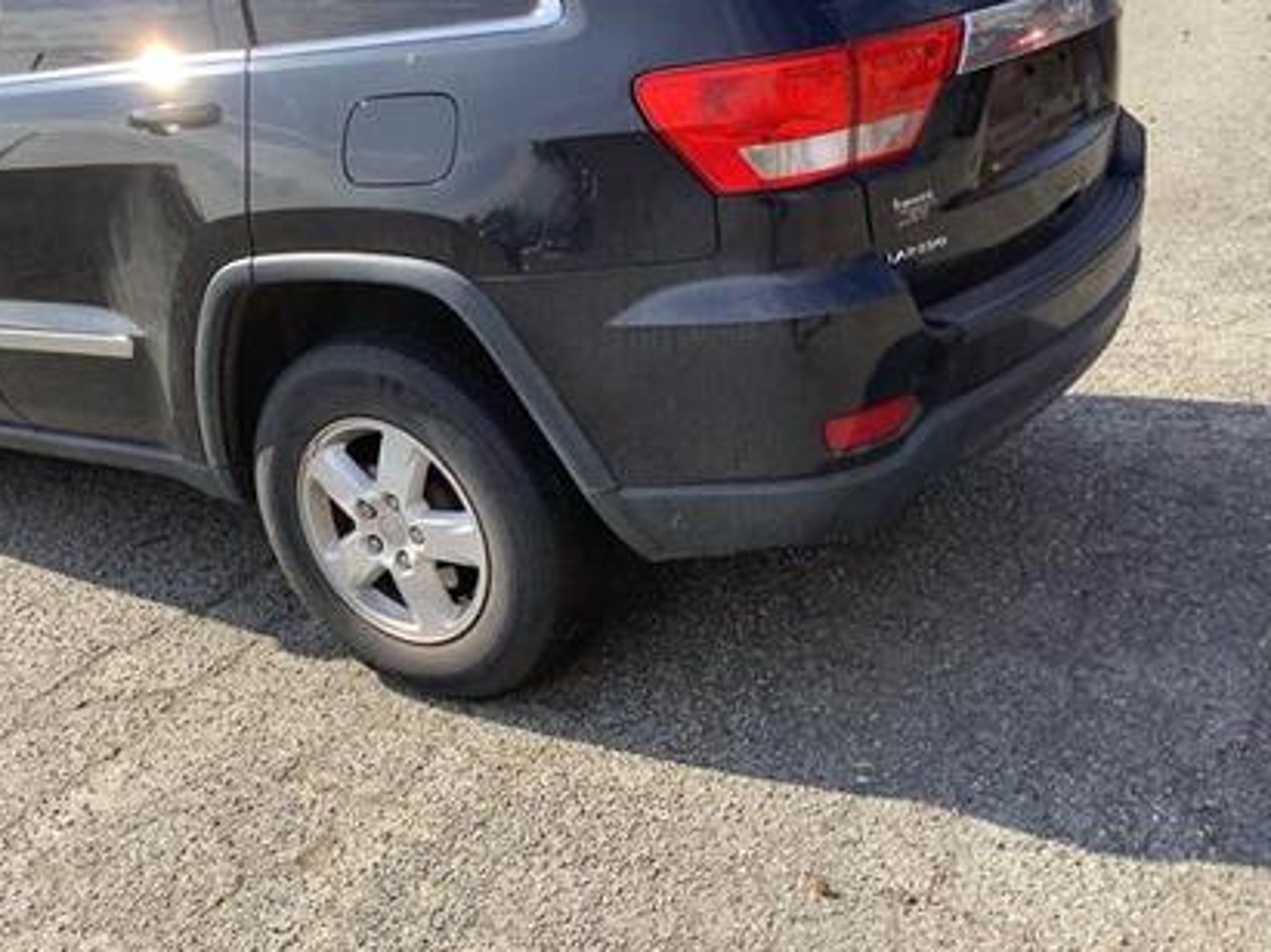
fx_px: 1395
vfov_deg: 37.6
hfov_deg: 48.7
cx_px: 516
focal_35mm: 38
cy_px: 411
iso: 25
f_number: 2.4
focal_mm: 3.3
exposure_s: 1/420
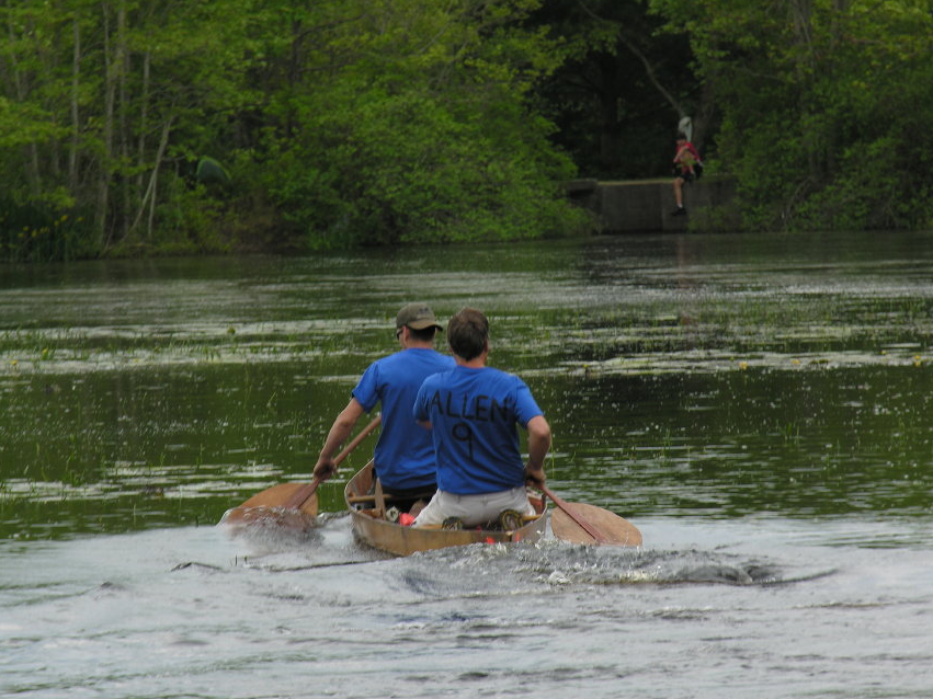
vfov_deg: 4.1
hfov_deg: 5.5
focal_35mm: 362
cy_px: 358
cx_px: 462
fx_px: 9756
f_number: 5.2
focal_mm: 89
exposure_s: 1/125
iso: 50
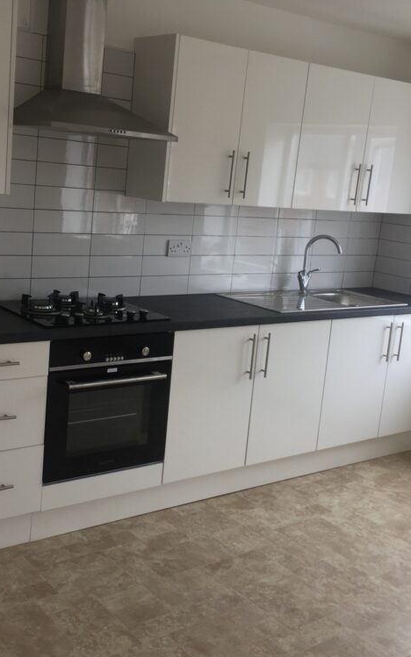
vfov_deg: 47.2
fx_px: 753
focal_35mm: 42
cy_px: 330
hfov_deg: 30.5
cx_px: 178
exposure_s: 1/103
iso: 32
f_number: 2.2
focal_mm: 4.15
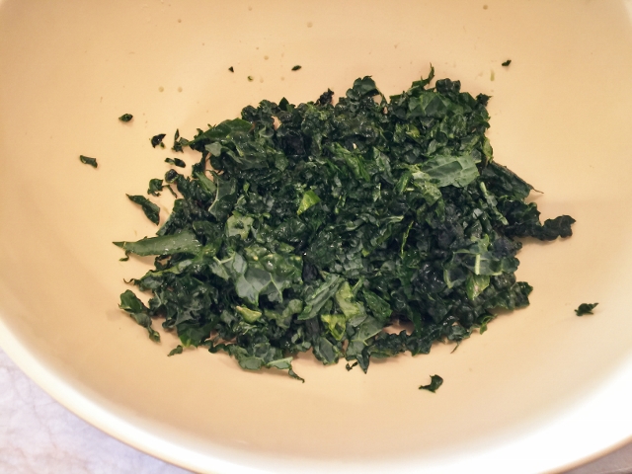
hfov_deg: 61.7
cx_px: 316
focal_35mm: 29
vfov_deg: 48.2
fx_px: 529
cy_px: 237
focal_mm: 4.15
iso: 40
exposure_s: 1/15
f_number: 2.2
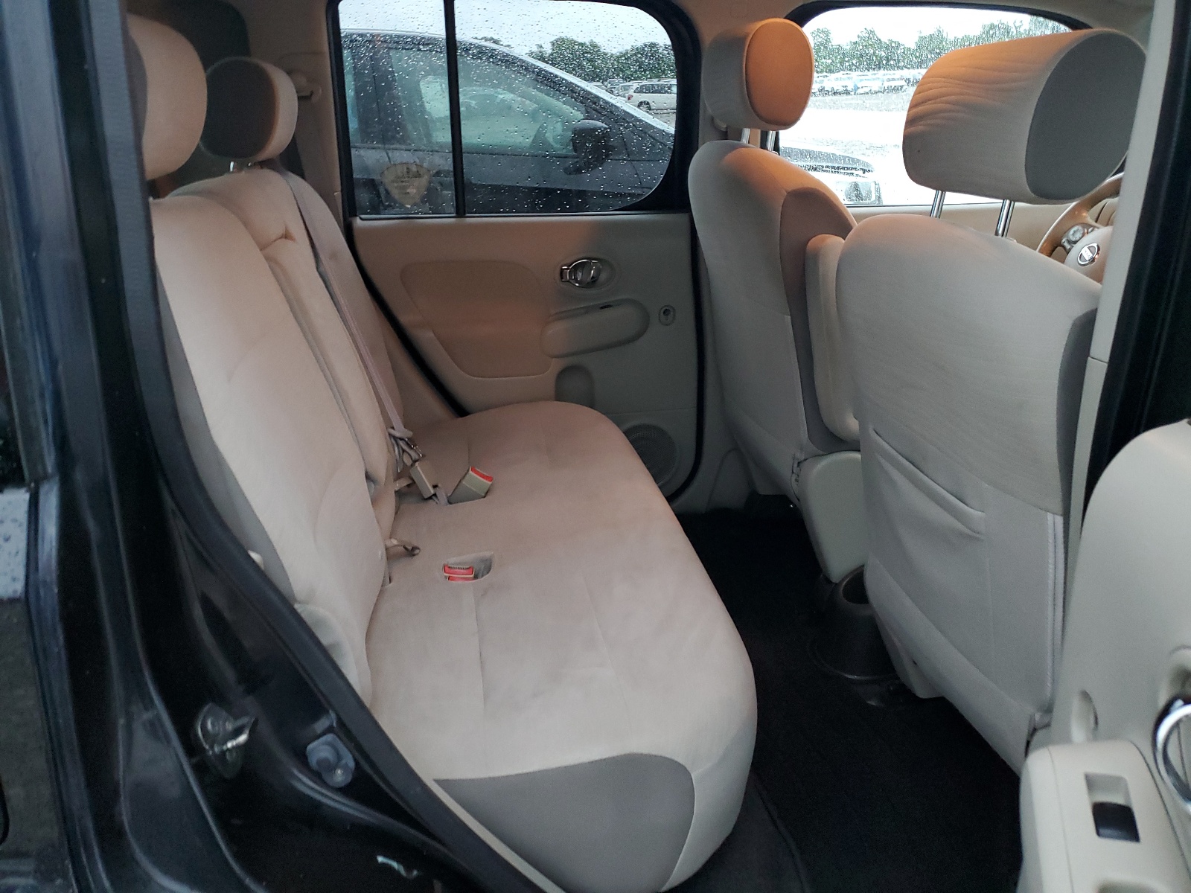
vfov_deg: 53.1
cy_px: 446
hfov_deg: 67.3
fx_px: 895
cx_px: 596
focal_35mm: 26
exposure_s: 1/17
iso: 319
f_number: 1.5
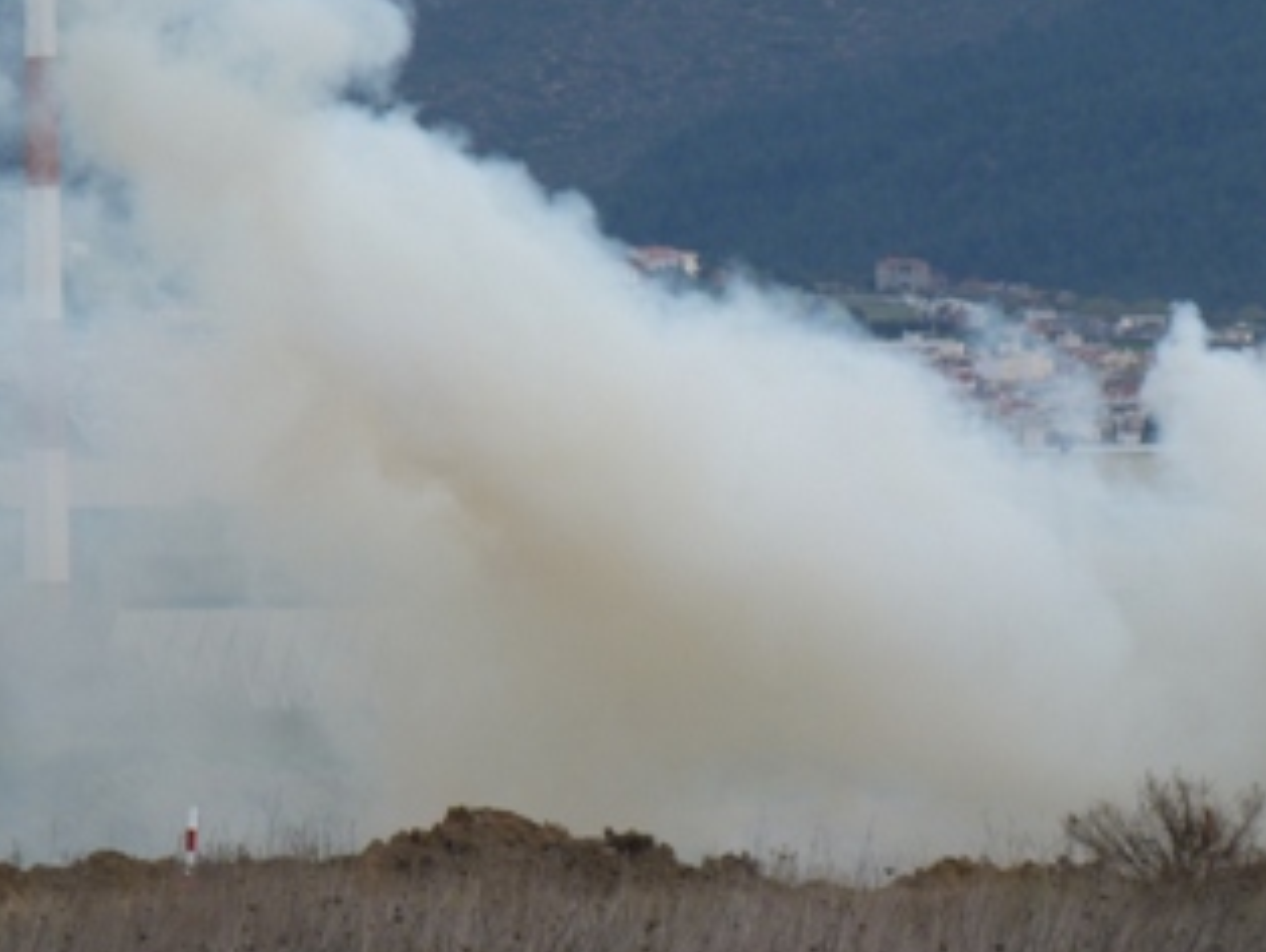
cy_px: 415
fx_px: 25254
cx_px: 931
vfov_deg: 2.2
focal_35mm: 690
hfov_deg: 2.9
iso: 80
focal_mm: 61
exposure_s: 1/125
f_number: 4.1
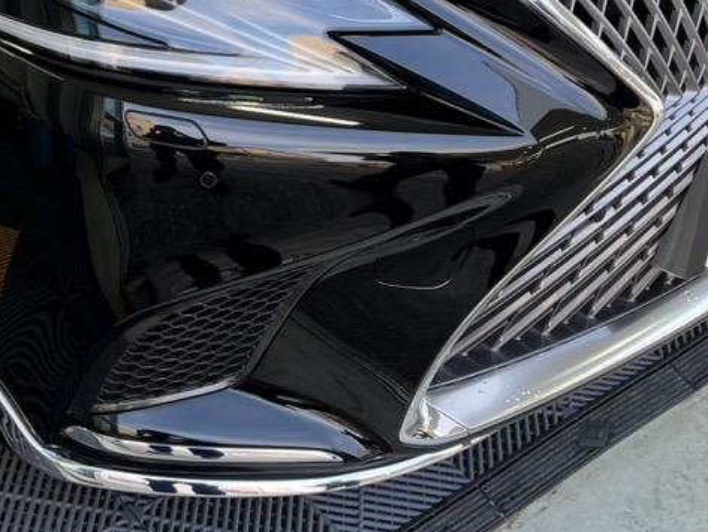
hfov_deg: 28.5
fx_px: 1350
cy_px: -127
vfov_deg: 20.6
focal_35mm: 66
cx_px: 109
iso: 100
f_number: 1.6
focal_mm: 5.1
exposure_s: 1/120
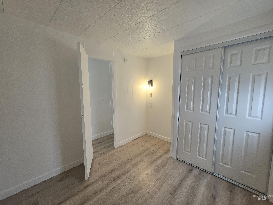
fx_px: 103
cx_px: 136
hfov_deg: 106.2
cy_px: 102
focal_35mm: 13
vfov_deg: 89.9
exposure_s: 1/60
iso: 80
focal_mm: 2.2
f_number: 2.2
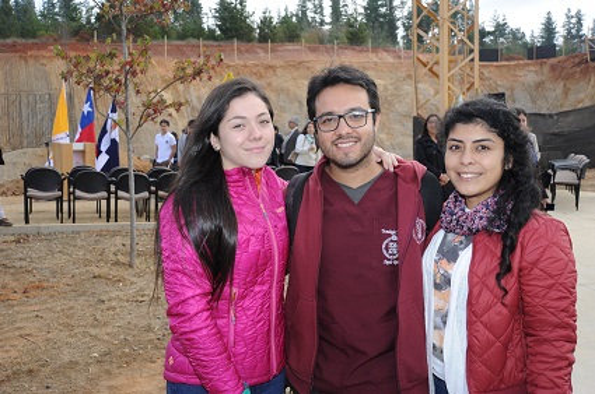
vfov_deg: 34.9
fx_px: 627
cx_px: 298
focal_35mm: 38
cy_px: 197
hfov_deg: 50.8
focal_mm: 38
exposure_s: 1/250
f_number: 10
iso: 500
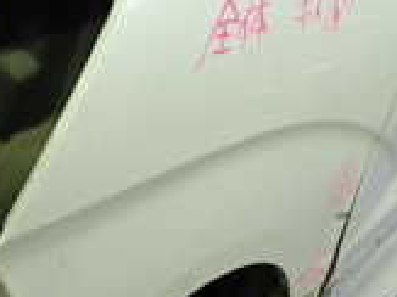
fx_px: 1054
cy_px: 56
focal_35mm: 92
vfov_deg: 15.9
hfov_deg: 21.3
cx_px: 234
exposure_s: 1/30
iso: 320
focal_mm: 4.5
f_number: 2
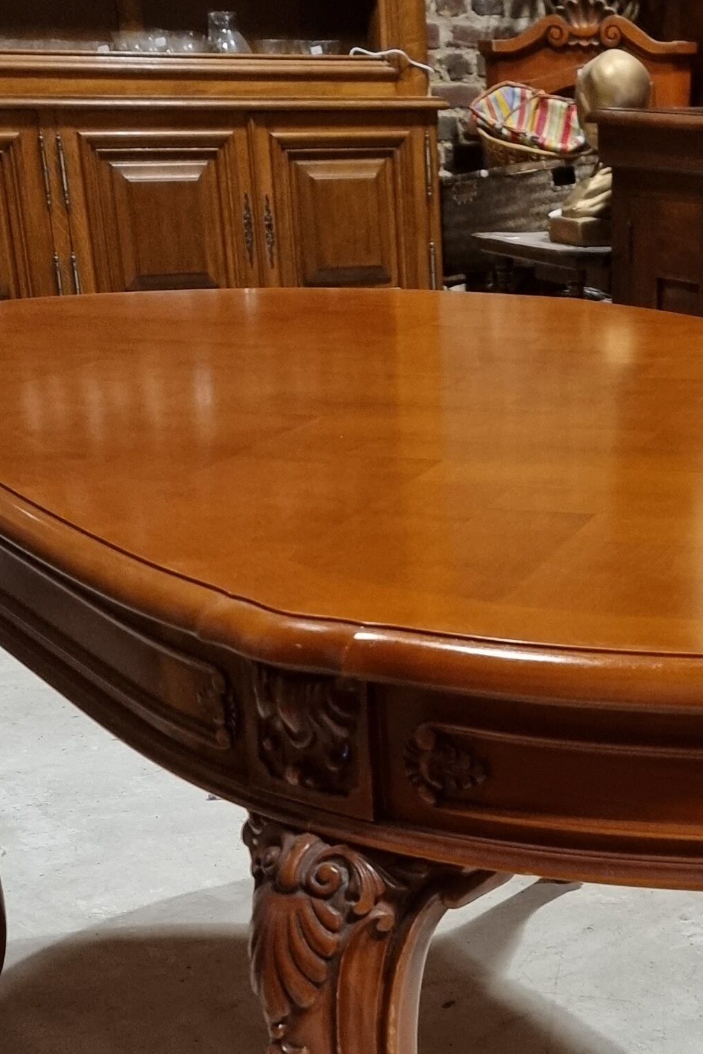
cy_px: 920
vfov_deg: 29.4
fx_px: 1933
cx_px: 675
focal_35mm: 66
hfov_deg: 20.1
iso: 640
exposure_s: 1/33
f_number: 1.8
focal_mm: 6.7
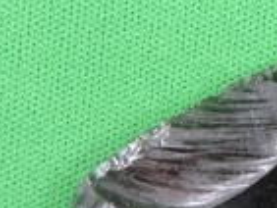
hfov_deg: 10.3
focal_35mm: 181
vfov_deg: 8.0
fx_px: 1450
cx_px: 490
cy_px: -108
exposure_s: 1/80
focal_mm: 5.9
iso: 800
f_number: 3.6
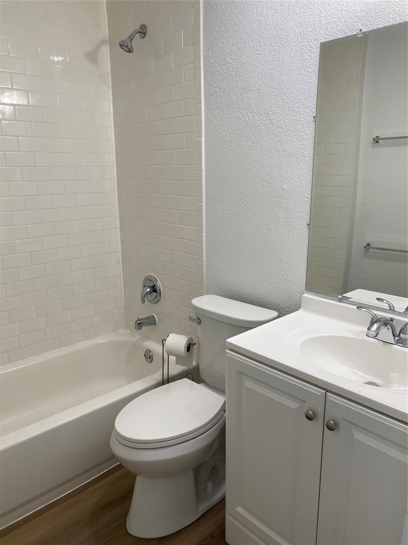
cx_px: 204
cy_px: 272
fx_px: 409
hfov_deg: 53.1
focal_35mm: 26
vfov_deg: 67.3
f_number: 1.8
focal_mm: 4.25
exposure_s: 1/120
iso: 50
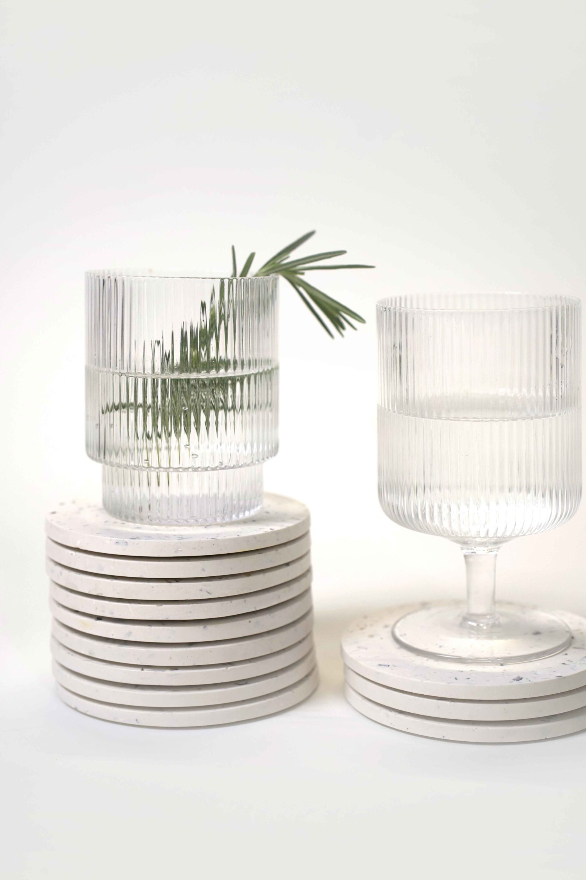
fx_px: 1392
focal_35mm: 57
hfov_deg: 23.8
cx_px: 325
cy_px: 389
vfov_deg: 35.0
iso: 320
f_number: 4
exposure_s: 1/160
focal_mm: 50
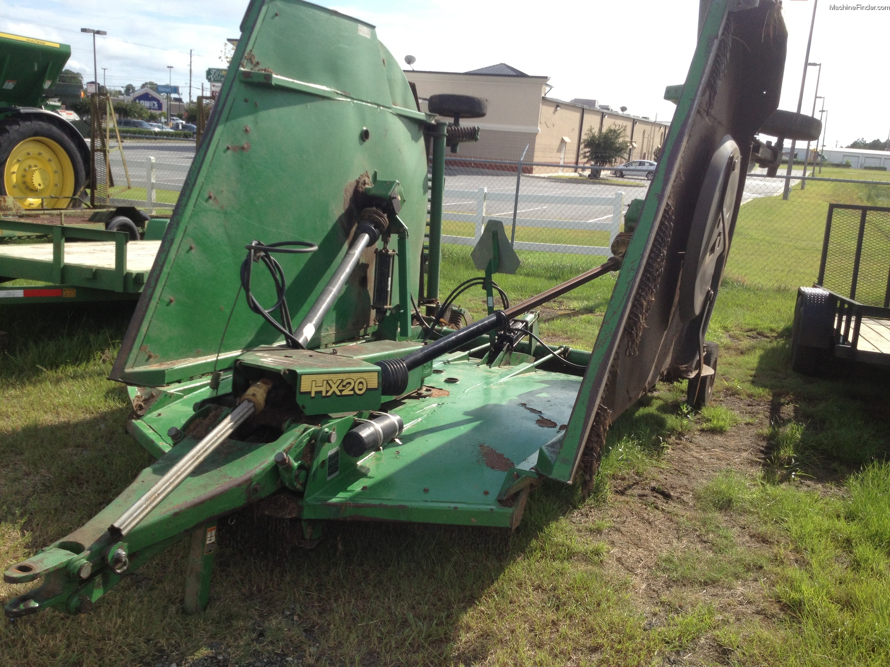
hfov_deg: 52.6
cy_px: 334
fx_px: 900
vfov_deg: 40.7
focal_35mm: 35
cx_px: 445
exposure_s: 1/1577
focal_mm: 4.28
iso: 50
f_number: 2.4
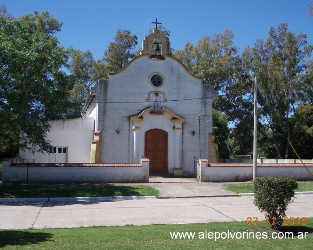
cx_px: 156
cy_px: 125
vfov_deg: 33.4
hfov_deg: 41.2
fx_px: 417
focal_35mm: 45
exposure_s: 1/250
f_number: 6.5
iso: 80
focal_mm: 6.1
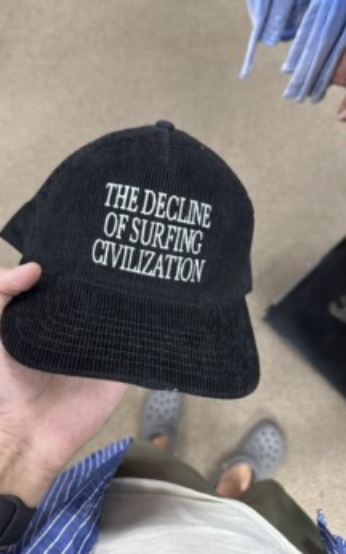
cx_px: 161
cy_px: 281
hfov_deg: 47.5
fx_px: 393
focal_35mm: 26
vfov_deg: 70.4
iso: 800
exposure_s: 1/60
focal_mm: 6.86
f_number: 1.78
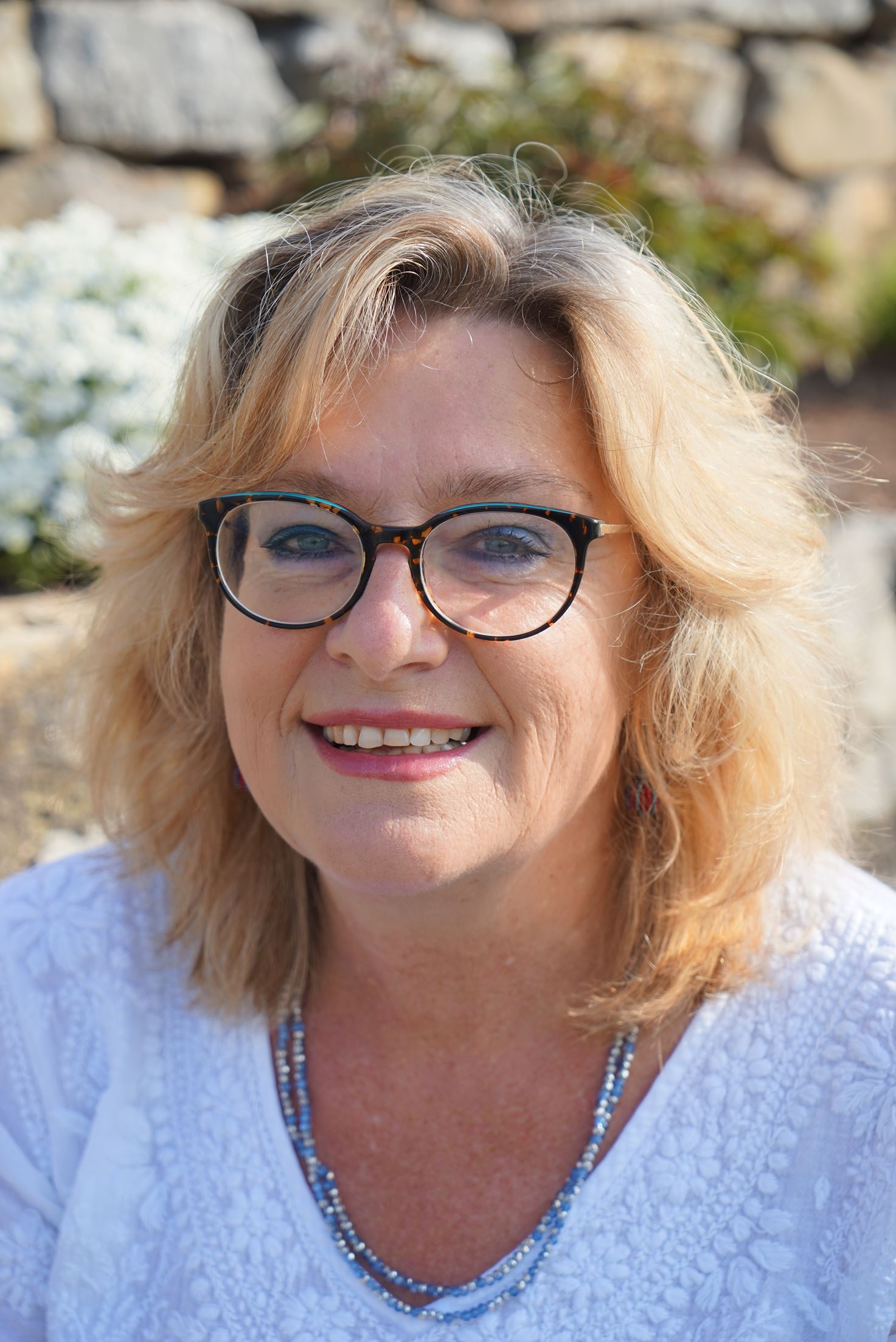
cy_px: 671
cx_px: 448
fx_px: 2611
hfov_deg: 19.5
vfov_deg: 28.8
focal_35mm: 70
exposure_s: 1/400
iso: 100
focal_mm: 70
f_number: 5.6
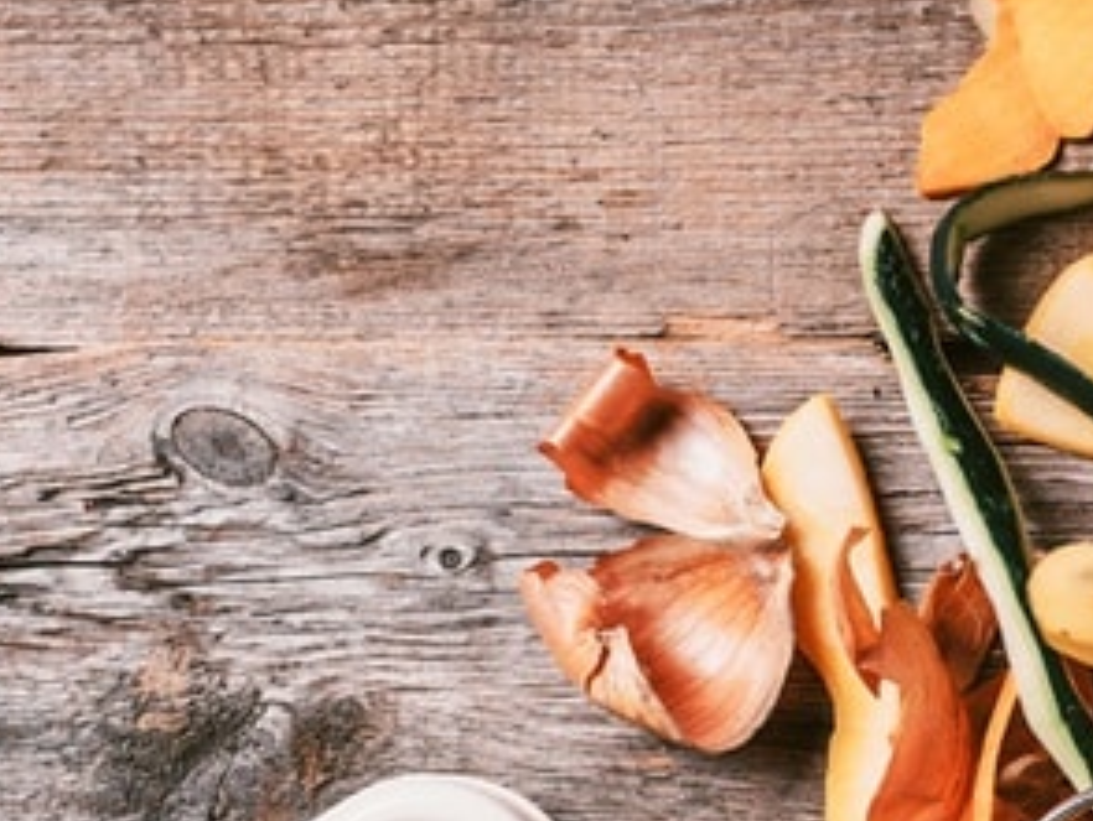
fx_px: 4645
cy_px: 962
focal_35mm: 147
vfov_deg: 10.0
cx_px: 1383
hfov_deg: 13.0
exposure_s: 1/40
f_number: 10
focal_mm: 50
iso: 50
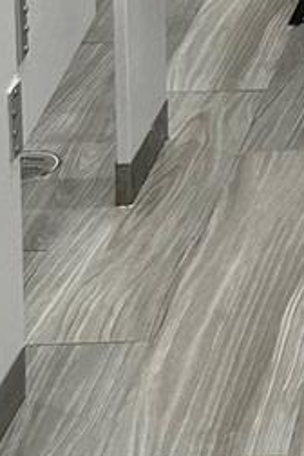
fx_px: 1634
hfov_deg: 9.9
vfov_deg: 13.9
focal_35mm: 129
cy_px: -405
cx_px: 592
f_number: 1.5
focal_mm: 5.7
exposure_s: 1/120
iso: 100
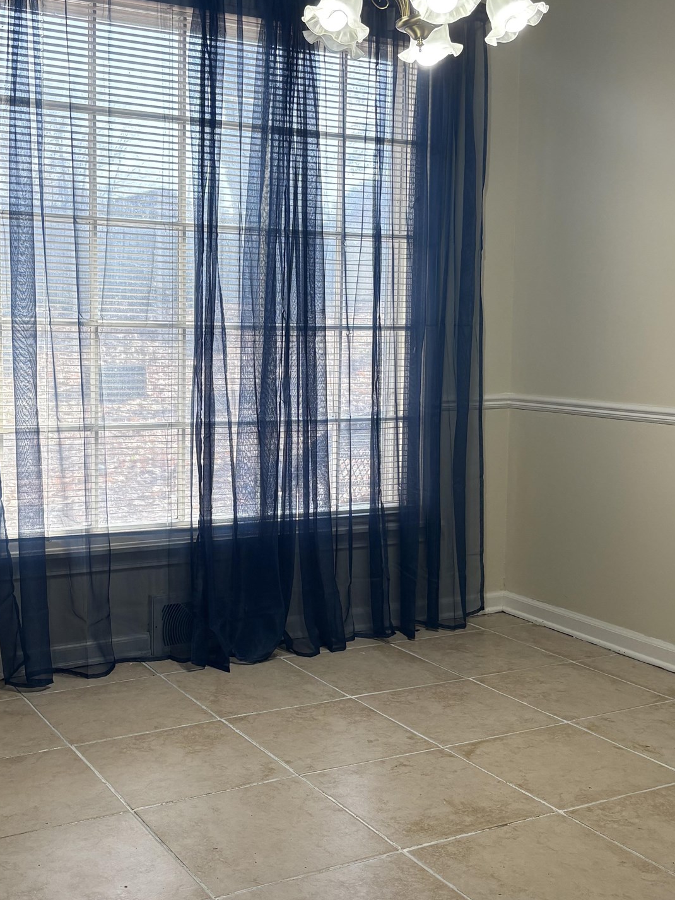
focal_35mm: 42
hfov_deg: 34.2
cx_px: 253
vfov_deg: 44.8
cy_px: 417
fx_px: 1092
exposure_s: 1/240
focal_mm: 5.96
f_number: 1.6
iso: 80
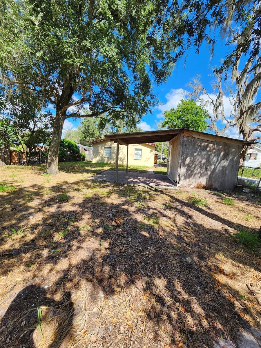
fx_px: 131
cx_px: 130
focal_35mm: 13
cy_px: 174
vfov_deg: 106.2
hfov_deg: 89.9
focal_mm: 1.74
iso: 40
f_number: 2.2
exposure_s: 1/715
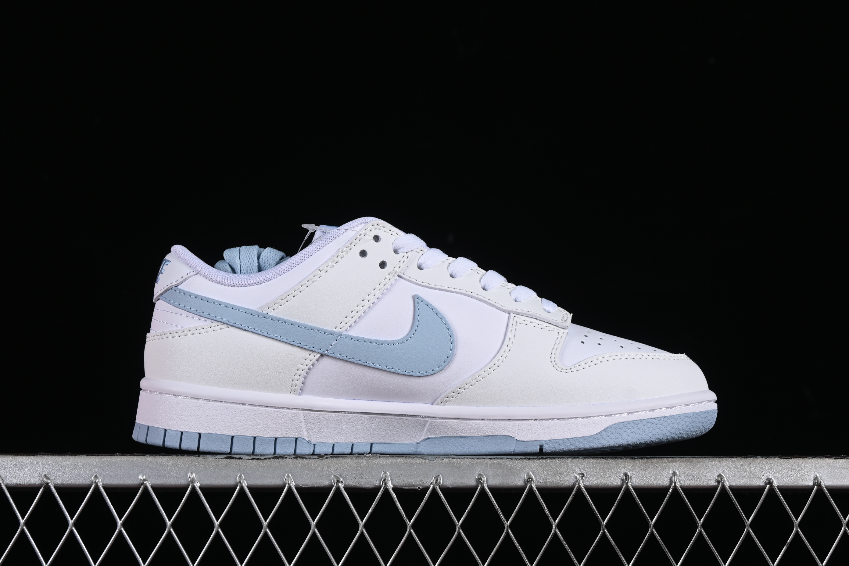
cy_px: 283
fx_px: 1769
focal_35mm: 75
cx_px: 424
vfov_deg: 18.2
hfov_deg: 27.0
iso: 160
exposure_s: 1/100
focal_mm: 50
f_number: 8
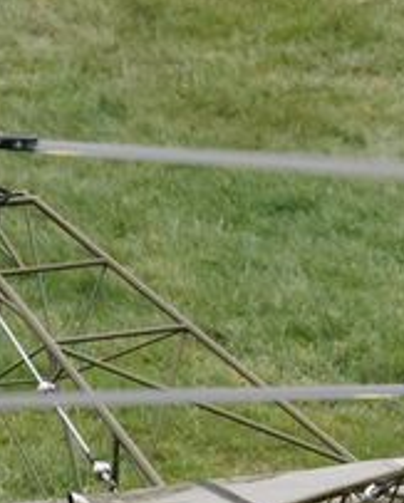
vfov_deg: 0.8
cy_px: 372
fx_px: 34373
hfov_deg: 0.7
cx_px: 97
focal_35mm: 2305
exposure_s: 1/640
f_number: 8
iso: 3200
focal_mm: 300
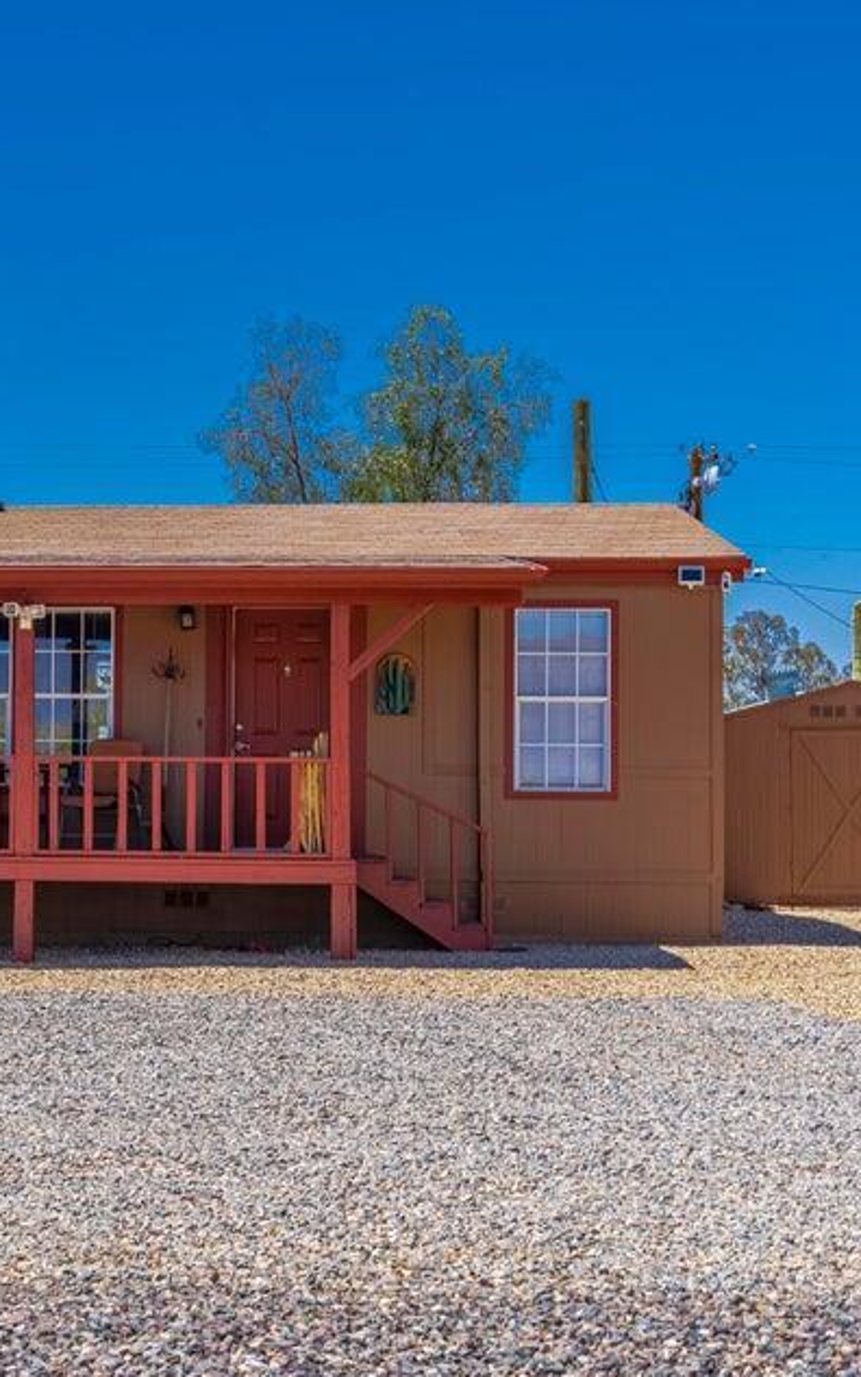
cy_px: 687
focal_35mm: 68
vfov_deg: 30.2
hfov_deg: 18.8
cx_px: 61
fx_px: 2551
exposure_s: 1/8000
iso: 100
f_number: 10
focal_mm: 44
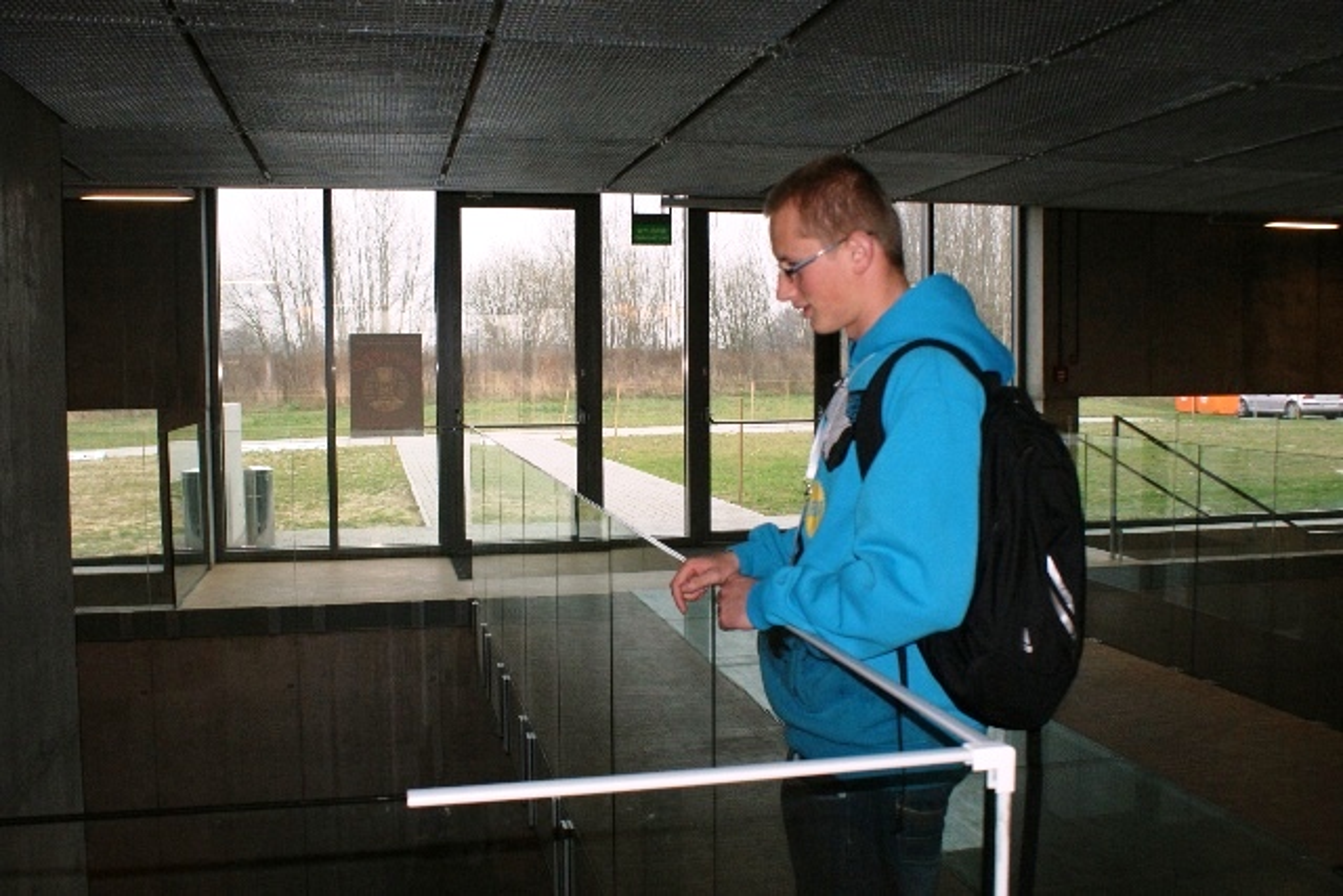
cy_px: 448
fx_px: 1119
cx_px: 672
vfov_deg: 43.6
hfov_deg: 61.9
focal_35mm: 30
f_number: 5.6
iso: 400
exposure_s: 1/80
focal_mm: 20
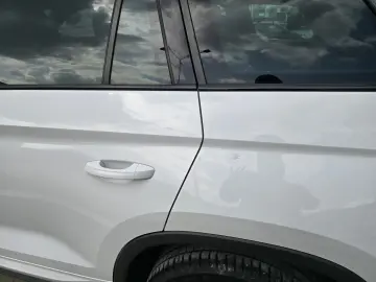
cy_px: 141
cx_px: 188
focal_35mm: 23
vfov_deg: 58.9
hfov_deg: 73.9
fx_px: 250
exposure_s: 1/614
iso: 12
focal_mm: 6.3
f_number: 1.7
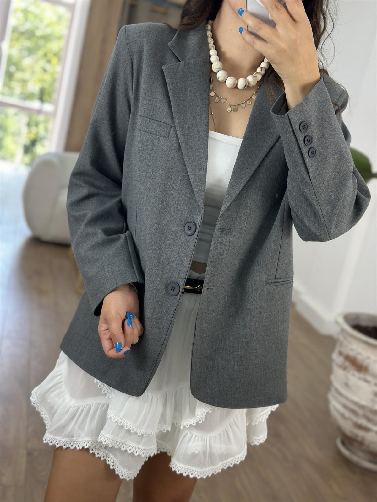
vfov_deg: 39.7
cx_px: 188
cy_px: 251
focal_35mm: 48
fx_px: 697
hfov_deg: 30.3
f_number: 1.78
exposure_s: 1/100
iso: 80
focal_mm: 6.86
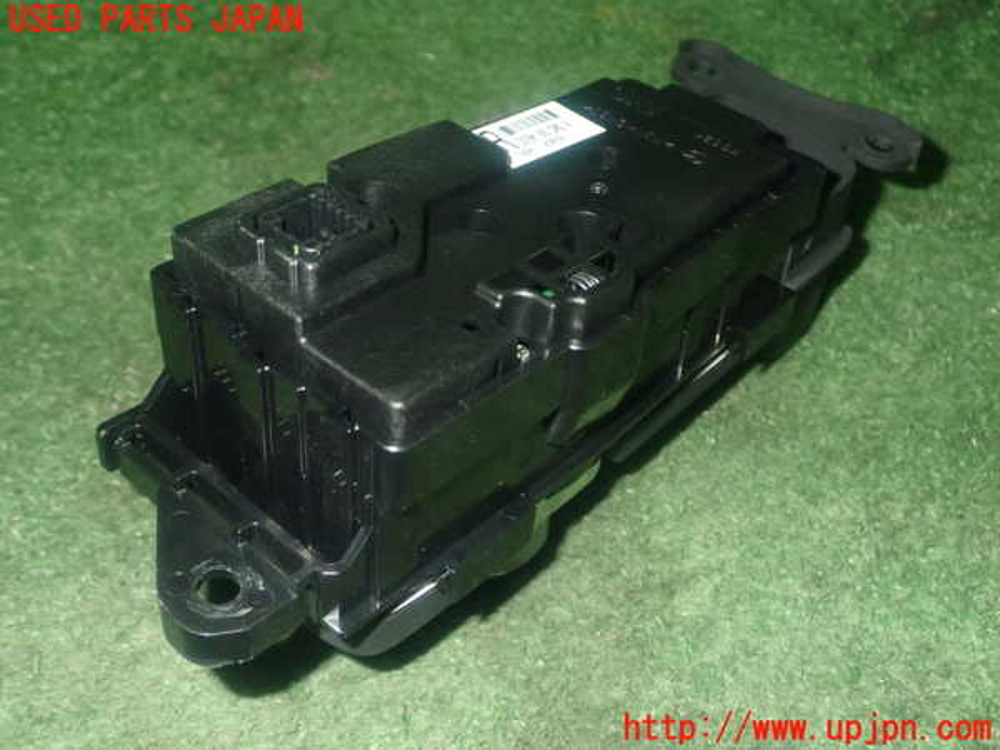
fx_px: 1271
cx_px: 500
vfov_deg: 32.9
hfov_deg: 42.9
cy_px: 375
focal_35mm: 44
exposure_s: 1/40
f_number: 9
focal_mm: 7.84
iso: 800
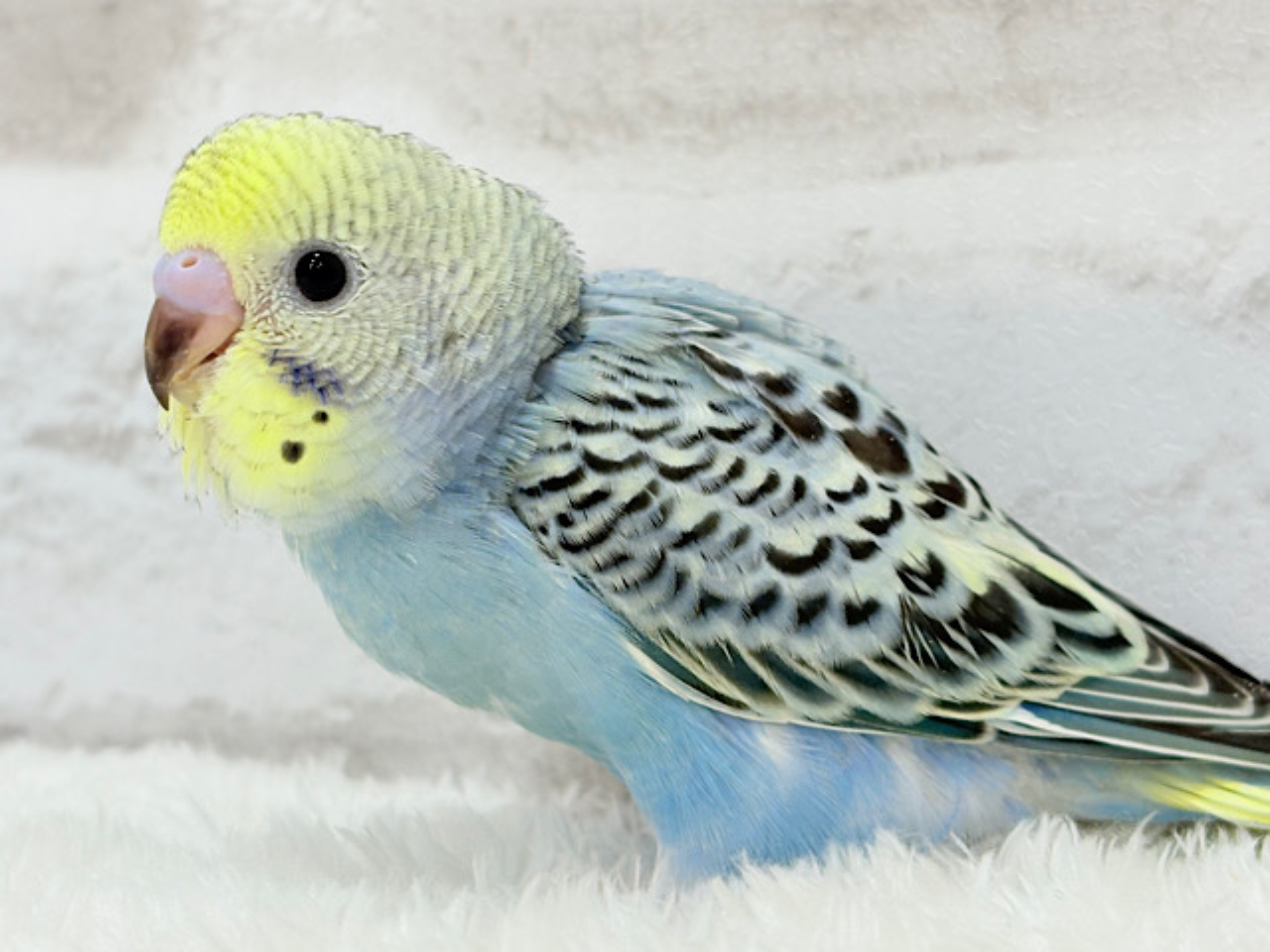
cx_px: 635
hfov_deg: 36.8
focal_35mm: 52
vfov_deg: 28.0
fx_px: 1908
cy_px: 476
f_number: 1.6
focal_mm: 5.96
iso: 50
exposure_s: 1/50
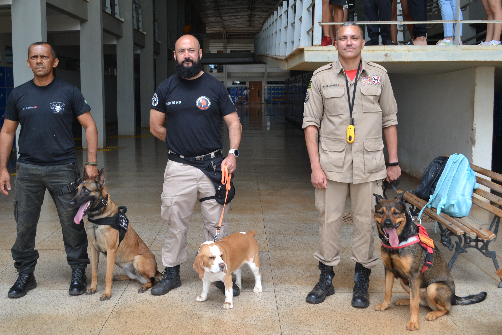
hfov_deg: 45.3
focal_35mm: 43
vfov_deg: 31.2
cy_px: 148
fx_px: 600
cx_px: 217
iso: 180
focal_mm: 24
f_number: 5.6
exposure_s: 1/125
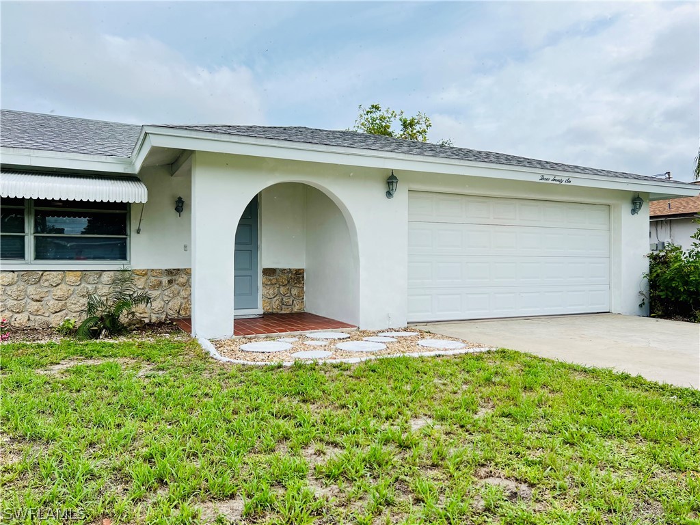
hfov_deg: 67.3
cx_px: 350
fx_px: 526
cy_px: 262
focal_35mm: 26
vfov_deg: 53.1
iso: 50
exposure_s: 1/4444
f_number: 1.5
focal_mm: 5.7
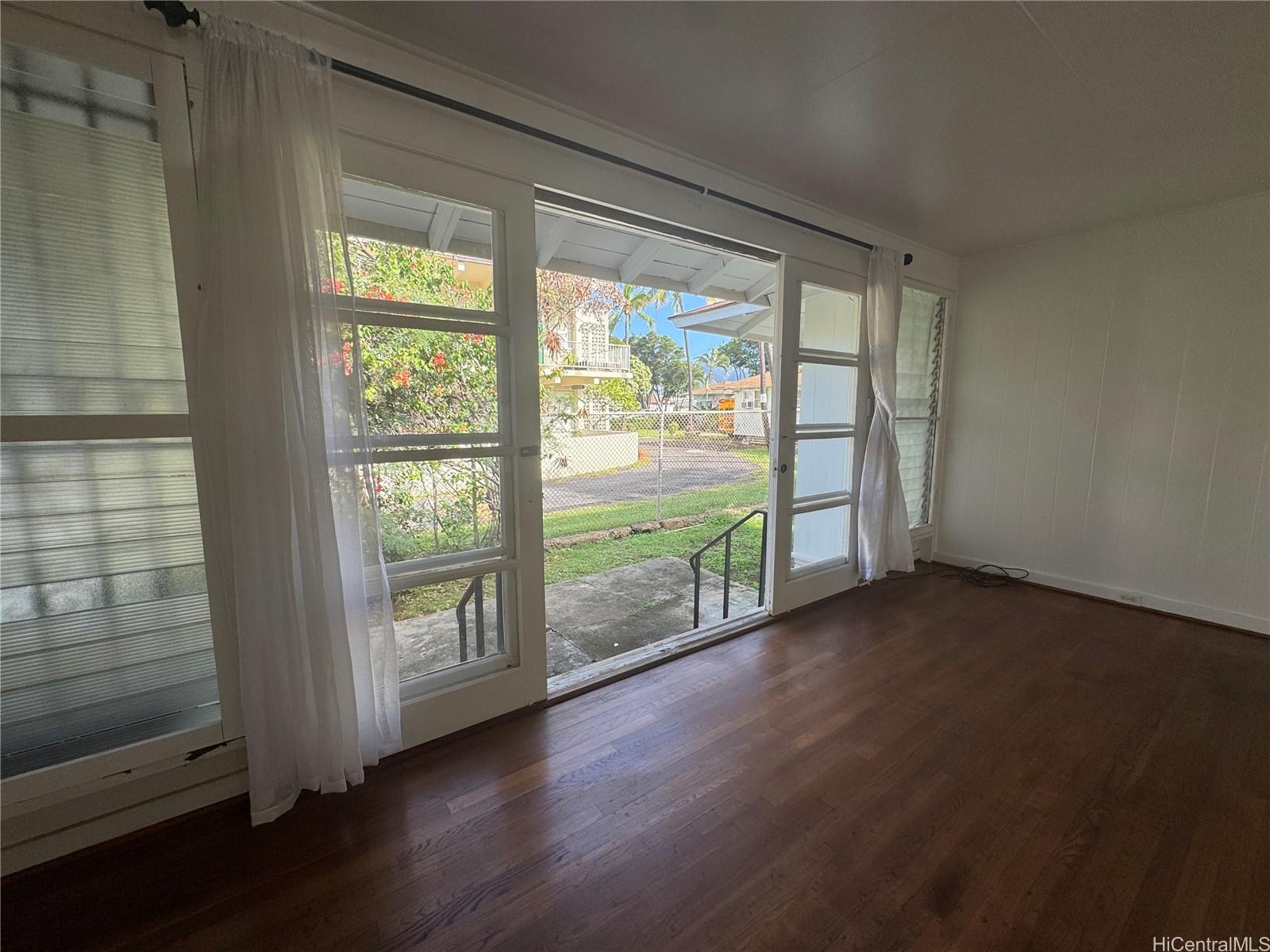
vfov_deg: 85.7
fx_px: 514
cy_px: 476
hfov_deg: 102.1
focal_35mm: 14
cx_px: 635
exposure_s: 1/279
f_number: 2.2
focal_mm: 2.22
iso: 40
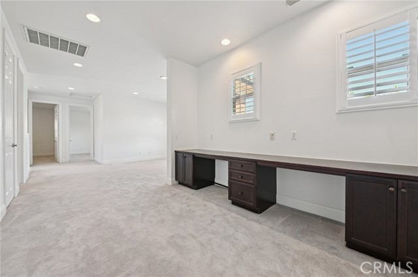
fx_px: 162
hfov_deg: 104.3
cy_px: 138
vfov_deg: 81.1
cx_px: 209
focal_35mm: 14
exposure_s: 1/8
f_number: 8
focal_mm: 14
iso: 250
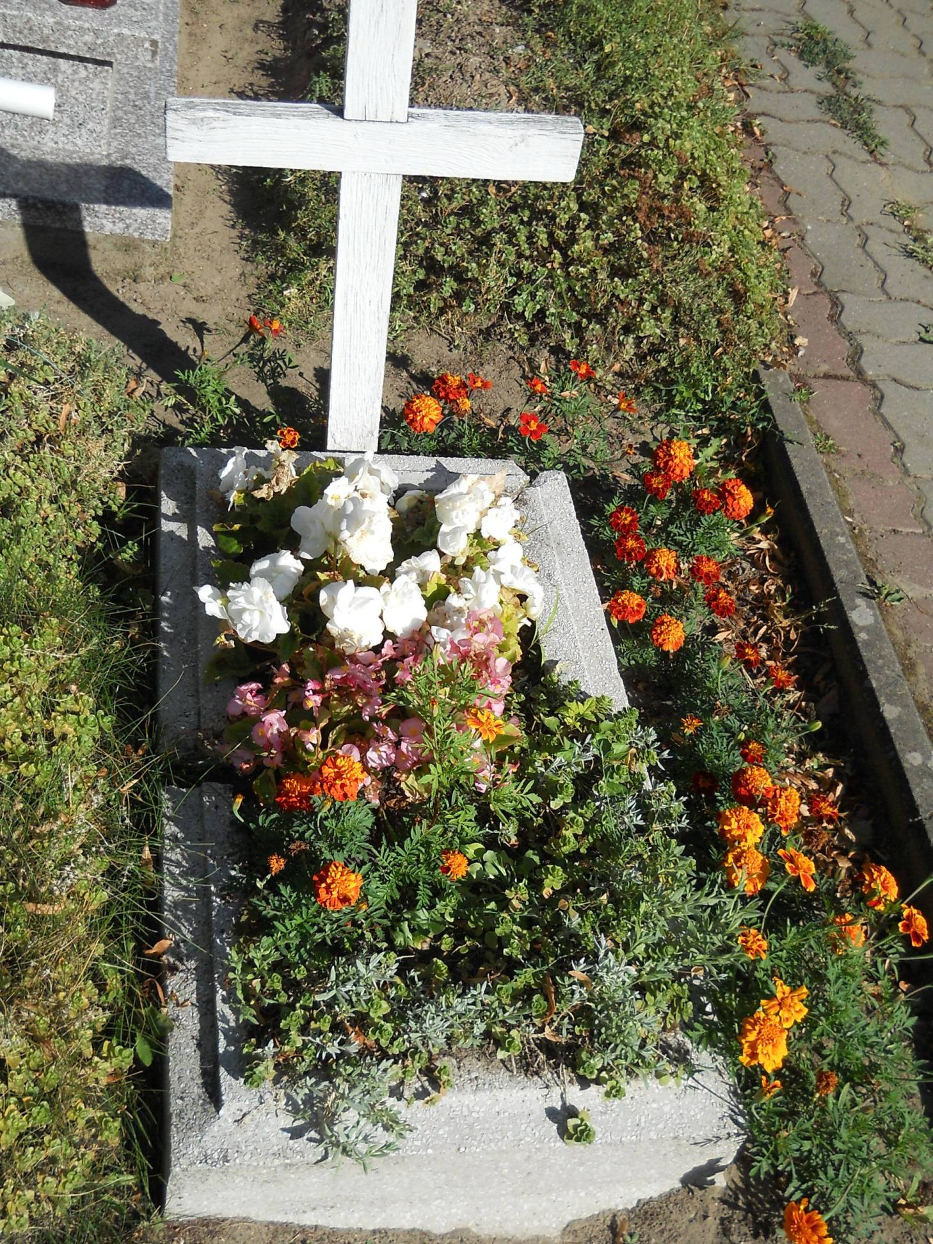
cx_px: 466
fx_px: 1473
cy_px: 622
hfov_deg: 35.1
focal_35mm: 41
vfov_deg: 45.8
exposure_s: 1/400
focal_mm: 6.72
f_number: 5.5
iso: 80
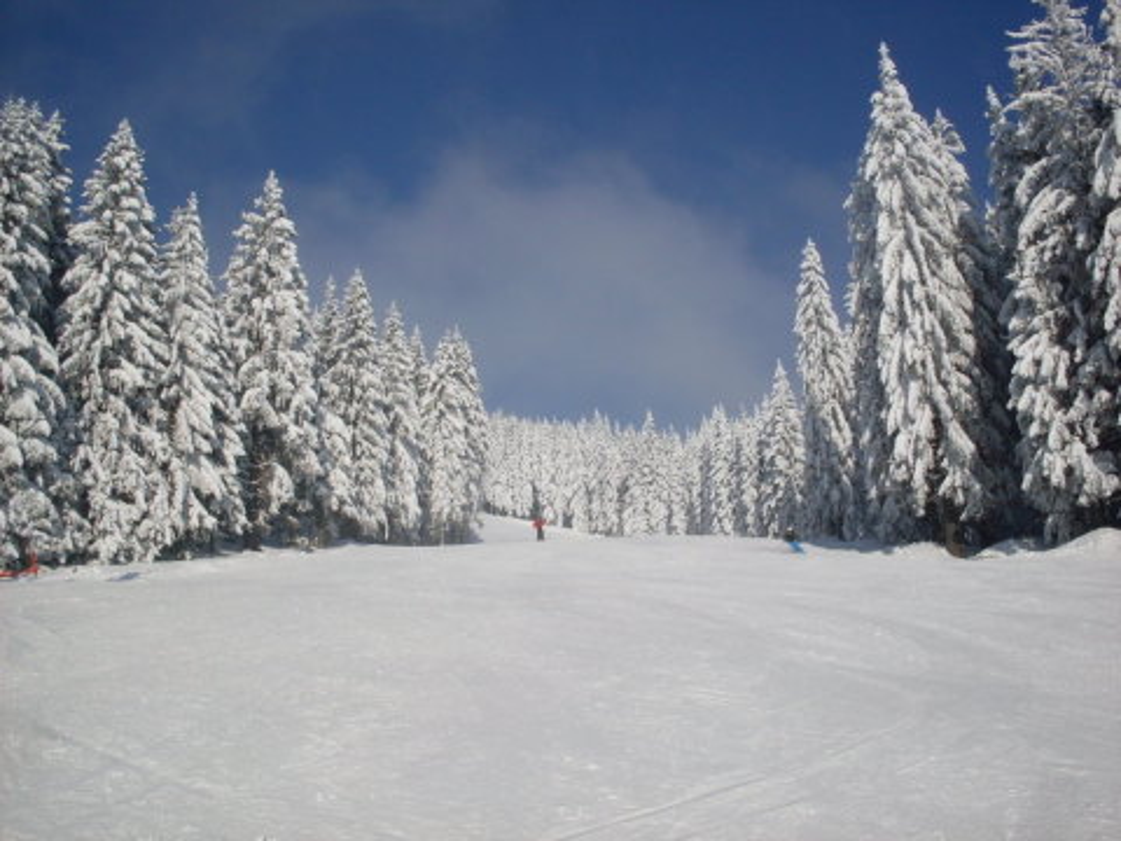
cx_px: 560
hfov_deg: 49.0
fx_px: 1231
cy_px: 420
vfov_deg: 37.7
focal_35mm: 38
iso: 80
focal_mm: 6.3
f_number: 8.4
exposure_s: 1/750
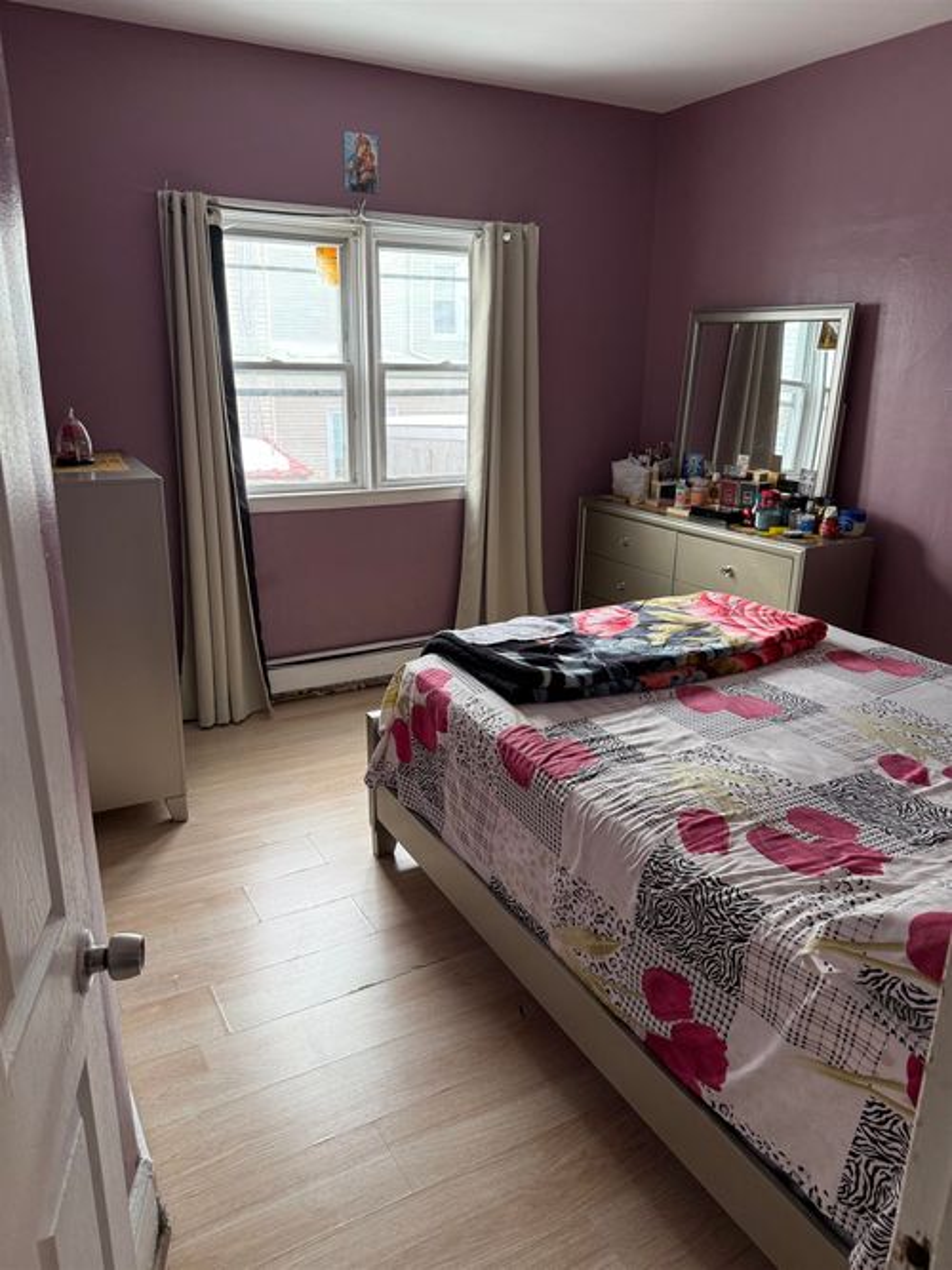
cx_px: 476
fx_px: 880
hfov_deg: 56.8
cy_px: 635
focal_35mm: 24
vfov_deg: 71.6
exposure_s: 1/120
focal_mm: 6.76
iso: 160
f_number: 1.78
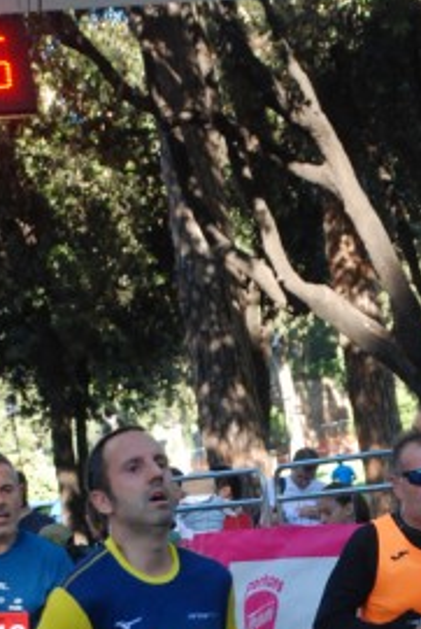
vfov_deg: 12.7
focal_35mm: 160
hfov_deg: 8.6
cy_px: 617
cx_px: 394
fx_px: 2796
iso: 1000
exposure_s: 1/400
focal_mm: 48
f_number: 4.8
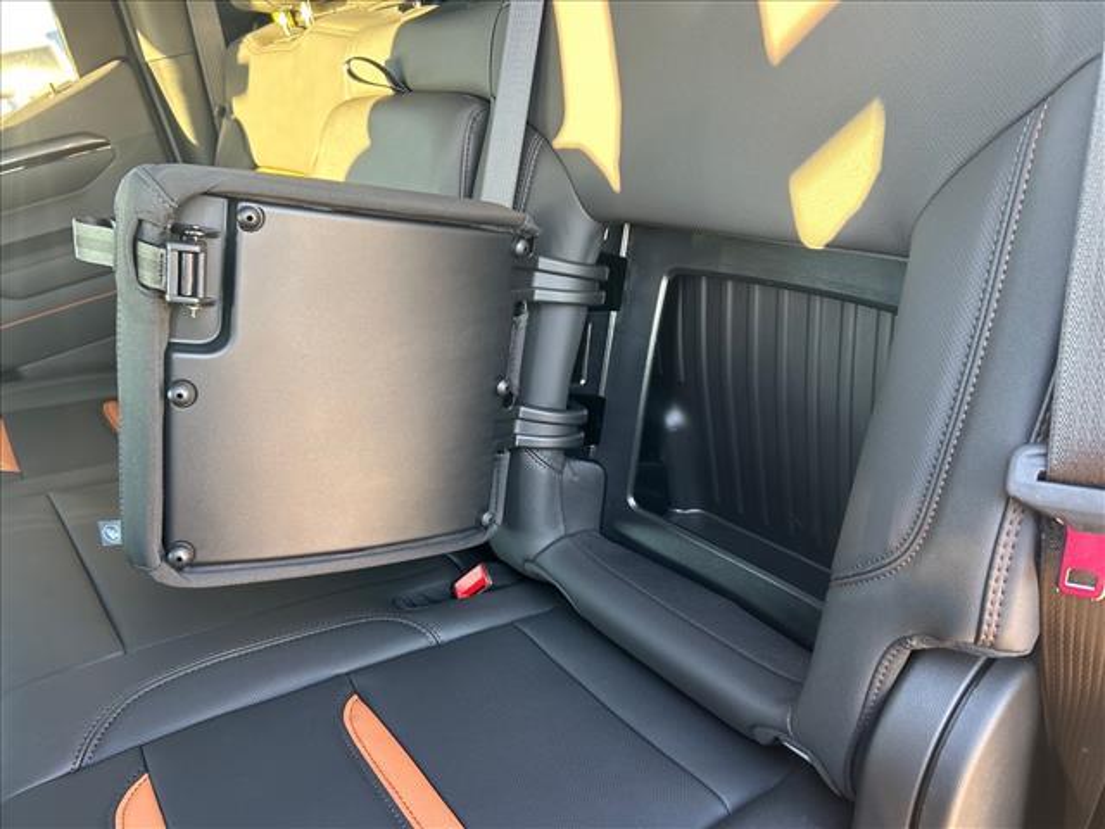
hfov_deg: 67.3
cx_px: 552
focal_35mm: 26
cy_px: 414
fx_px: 830
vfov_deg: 53.1
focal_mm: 5.7
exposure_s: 1/50
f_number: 1.5
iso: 160
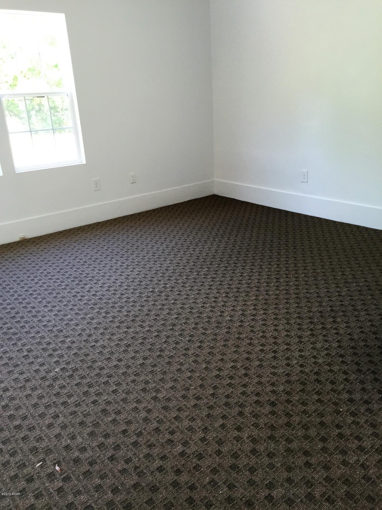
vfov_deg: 61.7
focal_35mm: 29
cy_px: 255
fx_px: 427
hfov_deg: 48.2
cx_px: 191
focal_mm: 4.15
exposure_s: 1/30
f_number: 2.2
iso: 50
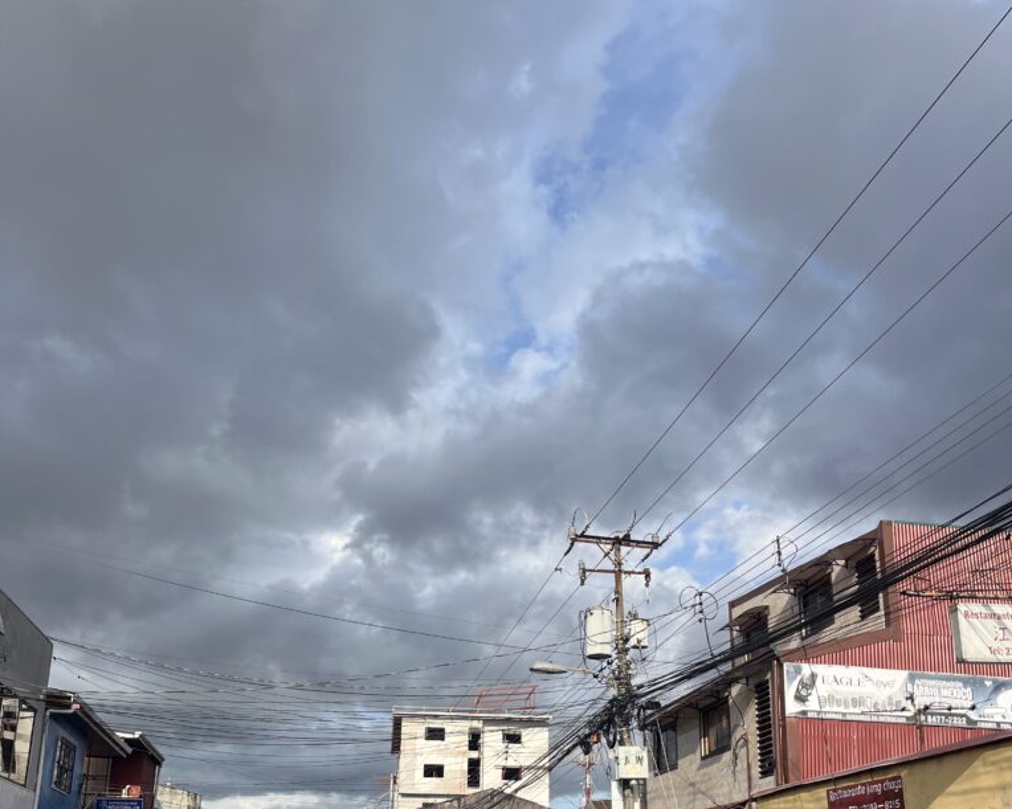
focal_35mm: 34
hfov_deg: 52.9
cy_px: 634
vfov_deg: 41.7
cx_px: 506
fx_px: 1018
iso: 50
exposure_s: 1/2825
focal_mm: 5.1
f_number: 1.6
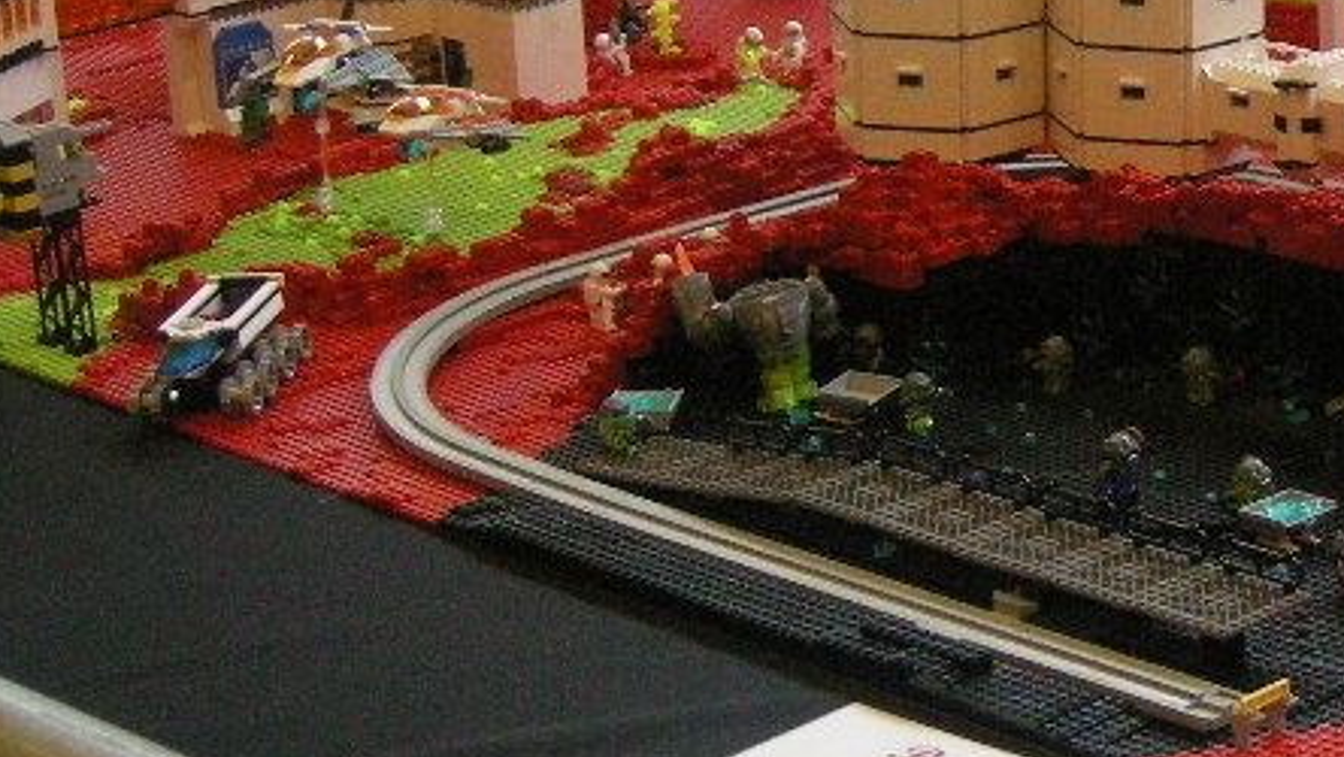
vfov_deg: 10.7
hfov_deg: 17.9
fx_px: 4028
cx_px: 1671
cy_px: 279
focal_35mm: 113
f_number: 2.7
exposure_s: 1/60.4
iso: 394
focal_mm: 7.5
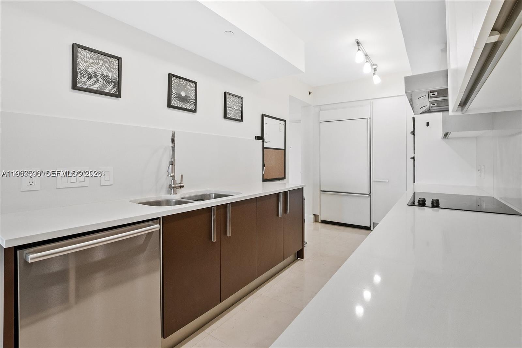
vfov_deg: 77.3
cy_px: 174
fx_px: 217
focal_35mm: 15
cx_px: 261
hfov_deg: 100.4
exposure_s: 1/15
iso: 1000
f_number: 8
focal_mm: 10
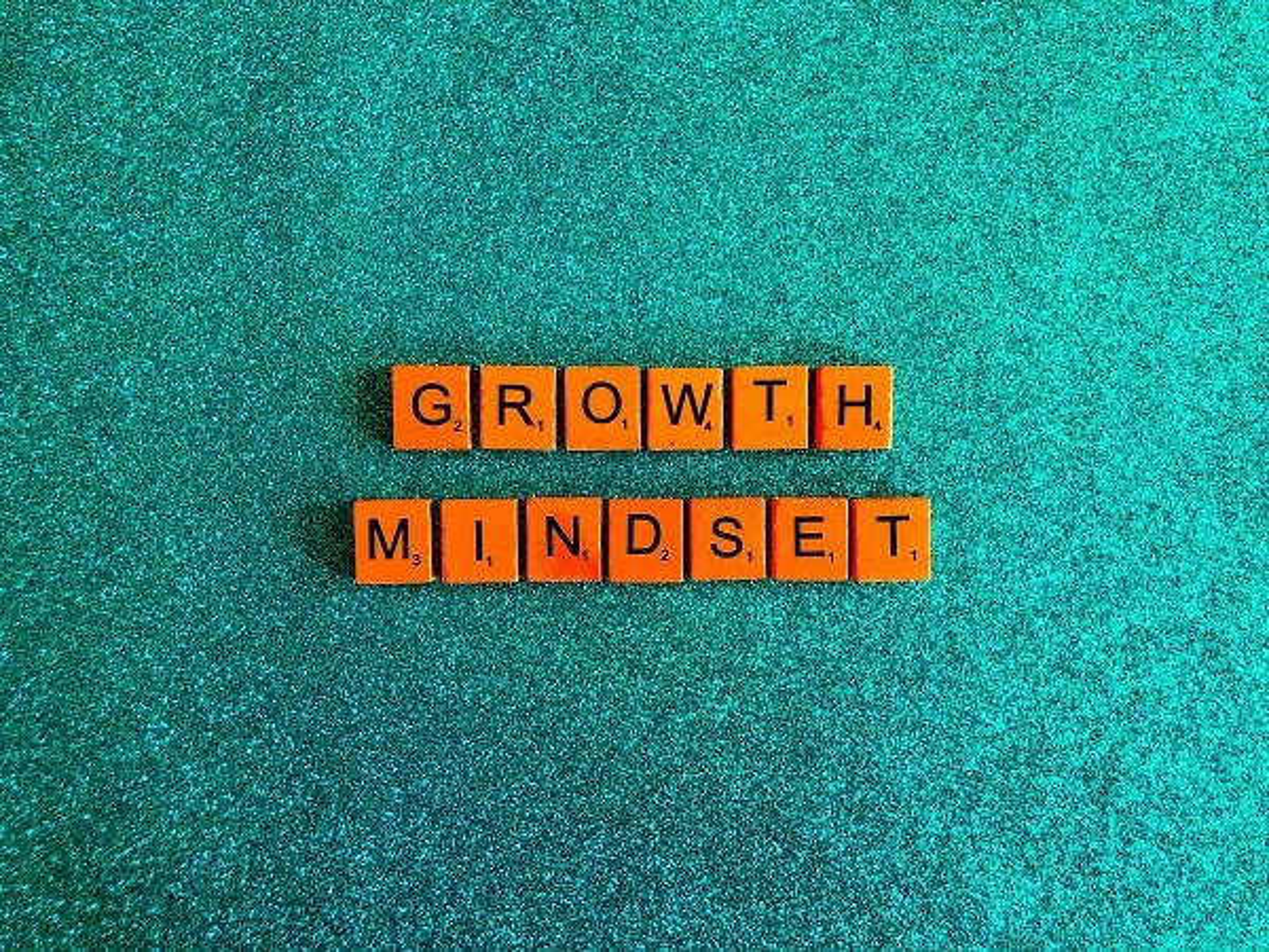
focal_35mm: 28
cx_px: 634
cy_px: 476
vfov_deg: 49.7
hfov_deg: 63.4
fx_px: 1026
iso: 64
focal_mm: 3.99
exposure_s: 1/15
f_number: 1.8
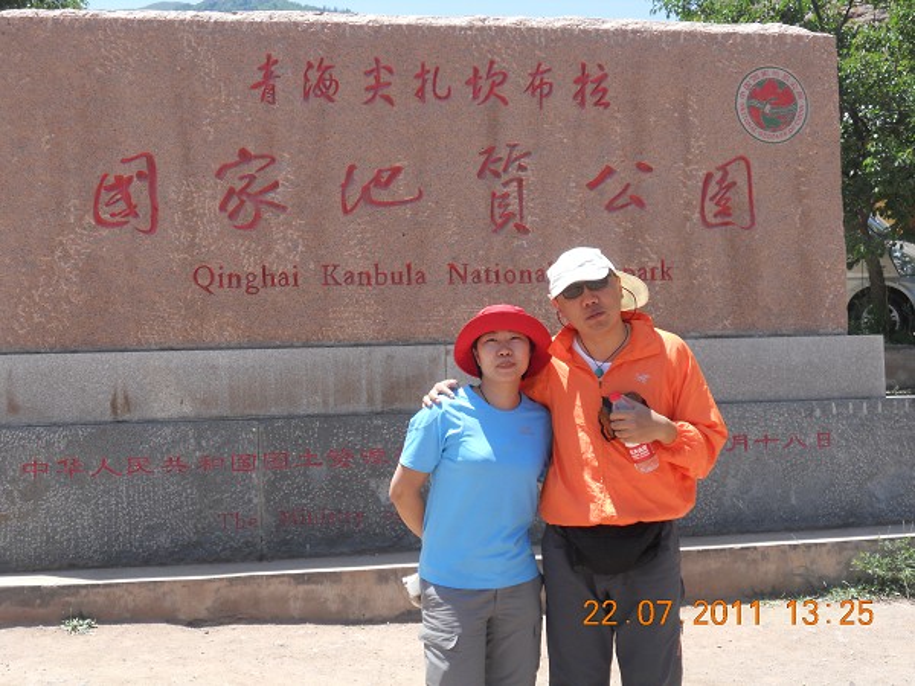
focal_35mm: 54
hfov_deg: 35.5
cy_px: 343
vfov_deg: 27.0
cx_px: 458
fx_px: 1427
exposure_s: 1/250
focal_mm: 9.8
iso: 80
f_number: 4.8
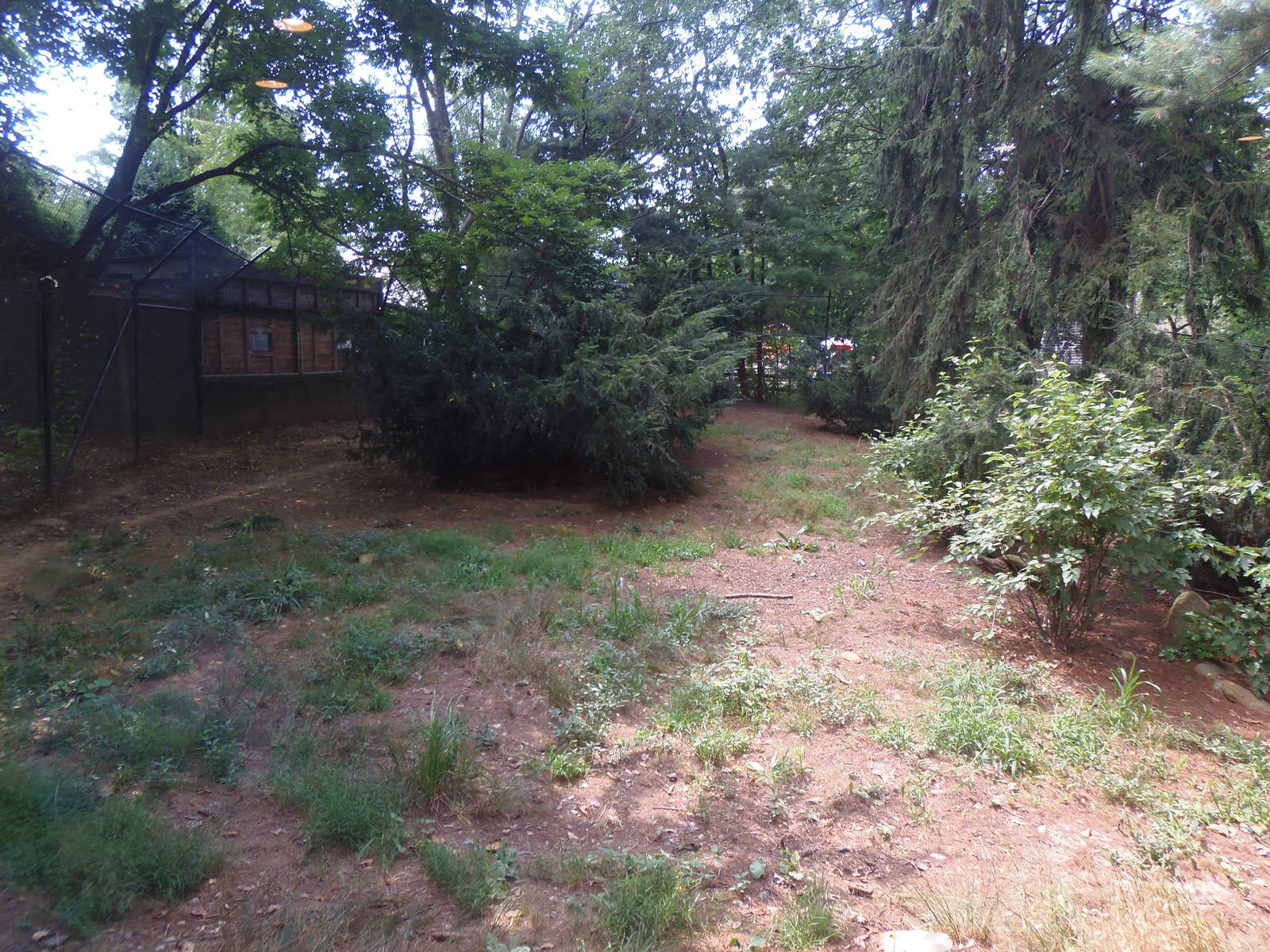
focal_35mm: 24
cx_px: 635
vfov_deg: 56.8
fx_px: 881
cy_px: 476
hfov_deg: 71.6
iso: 64
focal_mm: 4.3
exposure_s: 1/30
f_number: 2.9
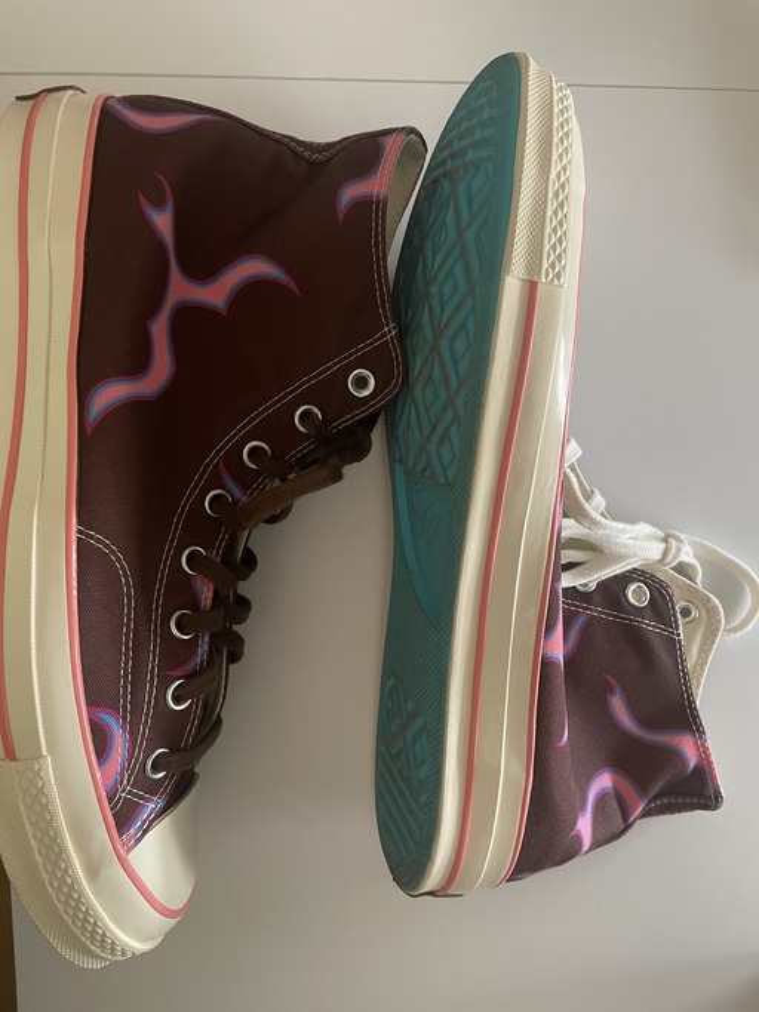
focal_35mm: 26
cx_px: 380
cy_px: 506
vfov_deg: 67.3
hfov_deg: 53.0
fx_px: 760
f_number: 1.6
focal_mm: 4.2
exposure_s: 1/60
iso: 250
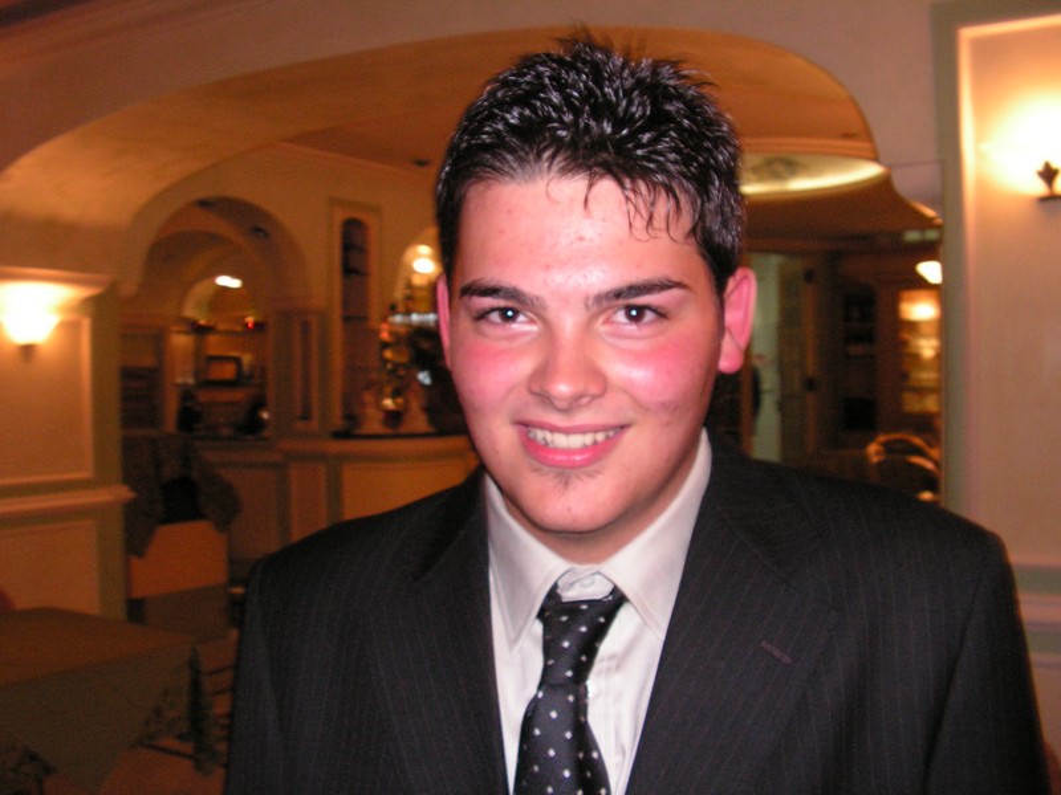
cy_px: 398
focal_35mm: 36
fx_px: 1103
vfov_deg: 39.7
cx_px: 530
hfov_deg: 51.4
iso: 200
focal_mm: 6
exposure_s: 1/40
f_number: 3.2
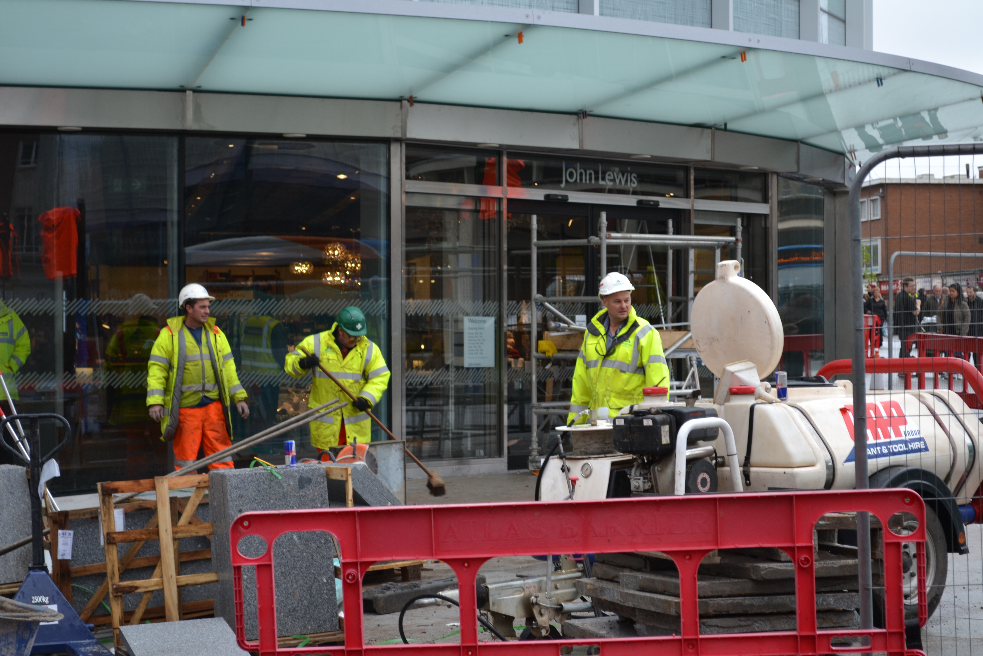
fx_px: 2253
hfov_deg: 24.6
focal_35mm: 82
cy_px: 328
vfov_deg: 16.6
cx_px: 492
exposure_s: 1/125
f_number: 5.6
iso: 140
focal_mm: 55
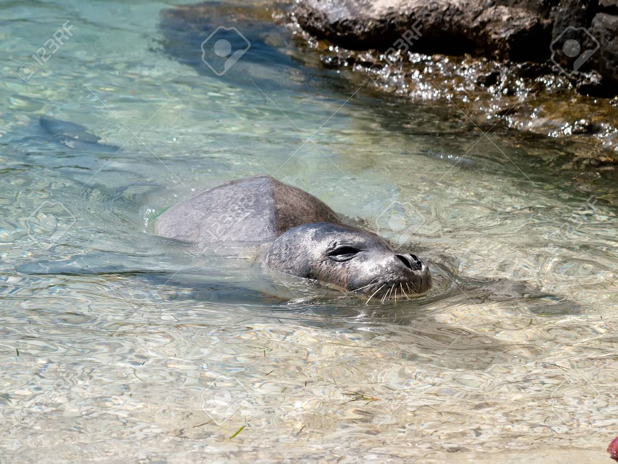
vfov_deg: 6.5
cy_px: 232
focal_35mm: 228
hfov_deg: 8.7
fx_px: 4070
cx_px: 309
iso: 100
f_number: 6.3
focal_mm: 114
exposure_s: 1/640
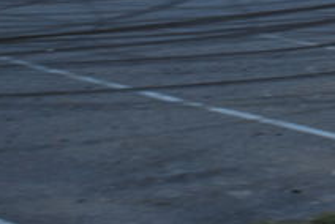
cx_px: 348
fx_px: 1519
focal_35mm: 163
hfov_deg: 12.4
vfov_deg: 8.3
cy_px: -95
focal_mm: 36
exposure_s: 1/50
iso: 100
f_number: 7.1
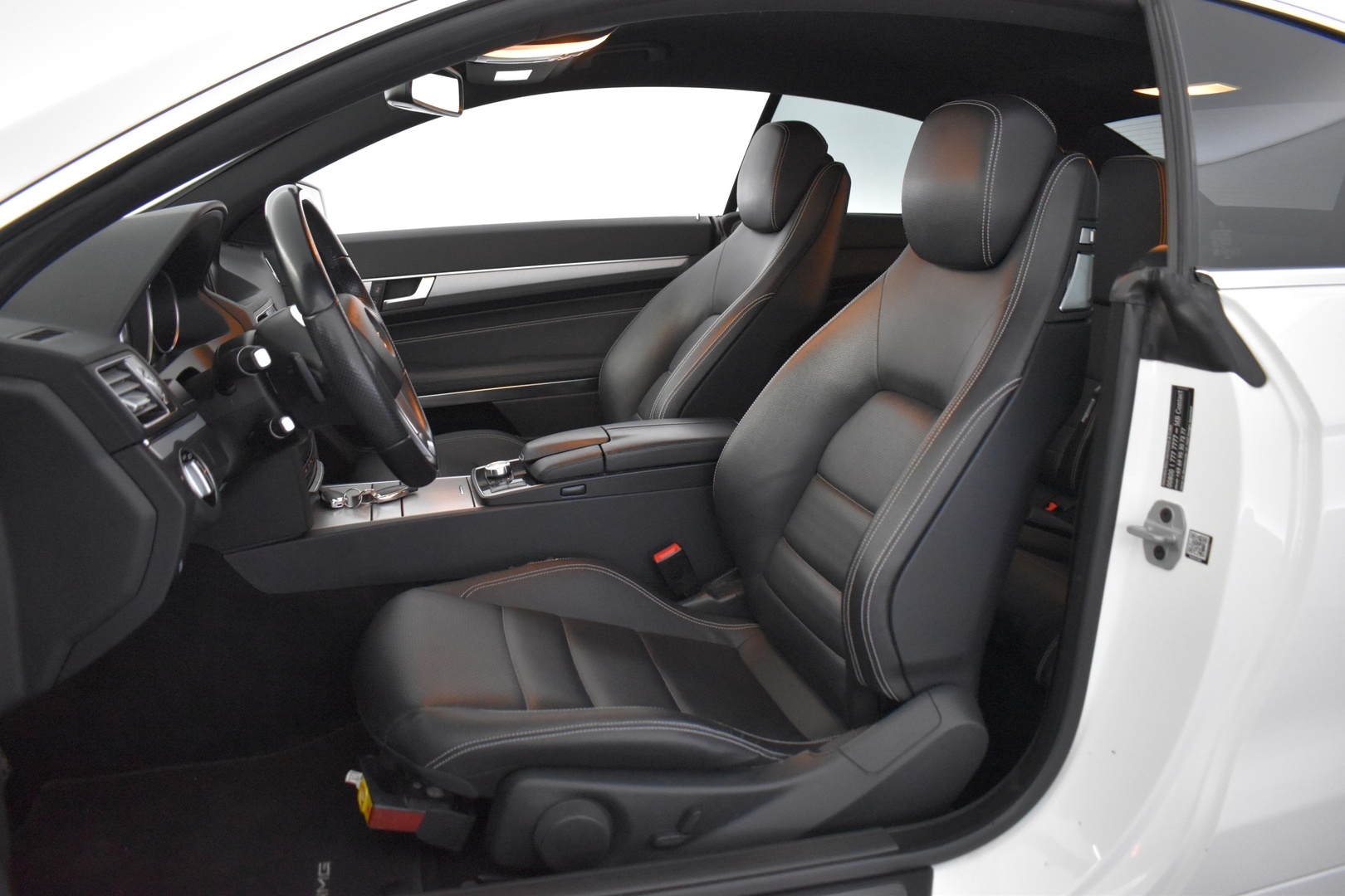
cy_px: 448
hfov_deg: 67.4
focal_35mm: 27
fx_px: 1009
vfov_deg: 47.9
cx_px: 672
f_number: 3.5
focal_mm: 18
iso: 3600
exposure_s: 1/60
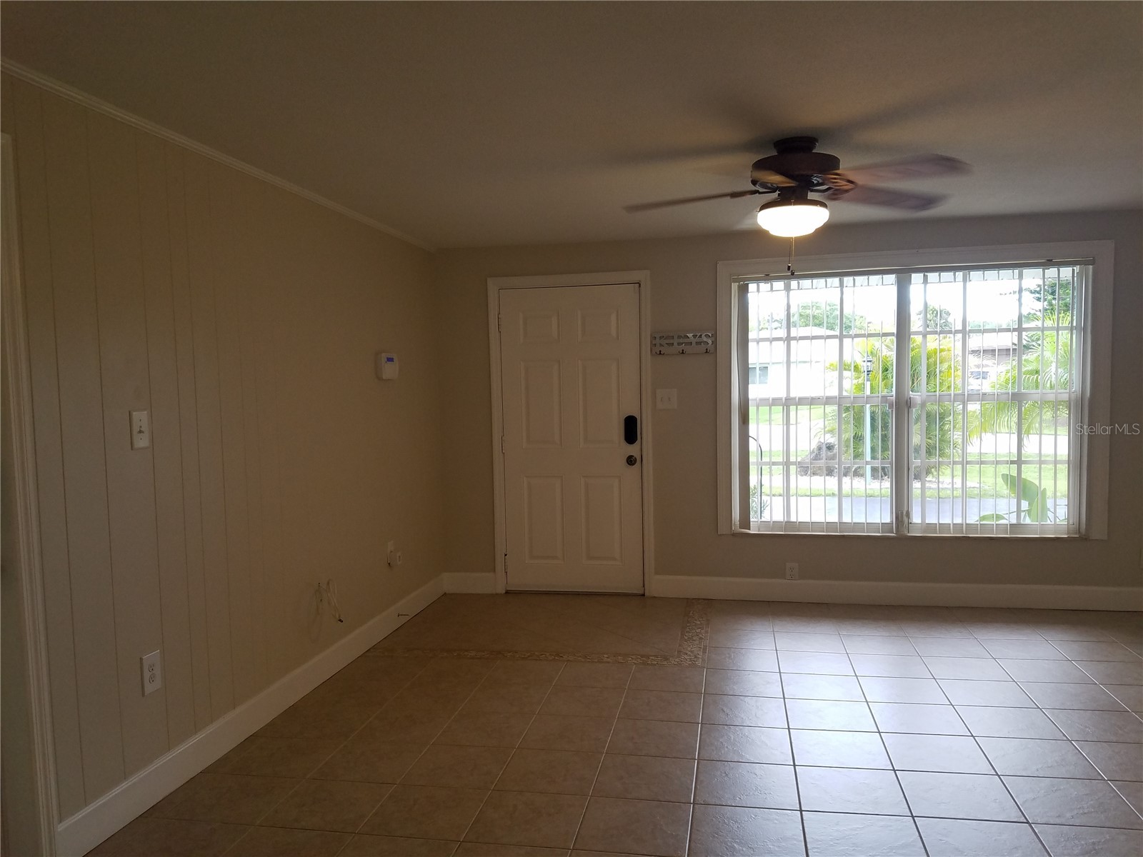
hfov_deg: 67.3
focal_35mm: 26
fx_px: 859
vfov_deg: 53.1
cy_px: 428
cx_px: 572
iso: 64
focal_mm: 4.2
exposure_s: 1/60
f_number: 1.7
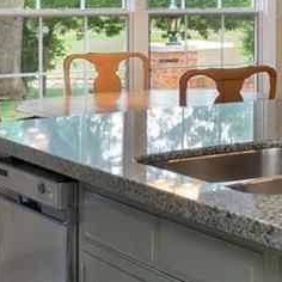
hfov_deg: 12.5
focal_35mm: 92
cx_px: 760
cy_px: 8
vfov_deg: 18.5
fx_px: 848
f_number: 8
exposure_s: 1/1.67
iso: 400
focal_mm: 8
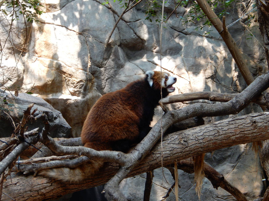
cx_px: 134
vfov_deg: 12.7
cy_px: 100
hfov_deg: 16.8
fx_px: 909
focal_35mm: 117
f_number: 5.5
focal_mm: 21
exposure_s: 1/30
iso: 280
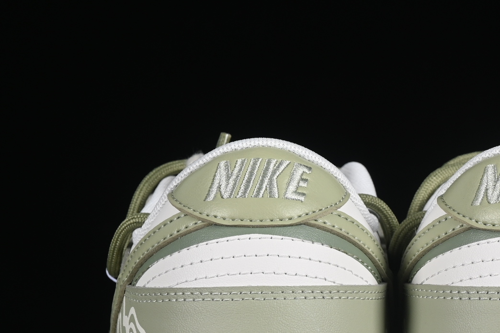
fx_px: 2778
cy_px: 206
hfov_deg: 10.3
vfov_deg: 6.9
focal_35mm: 200
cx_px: 398
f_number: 8
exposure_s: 1/80
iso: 160
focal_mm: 50
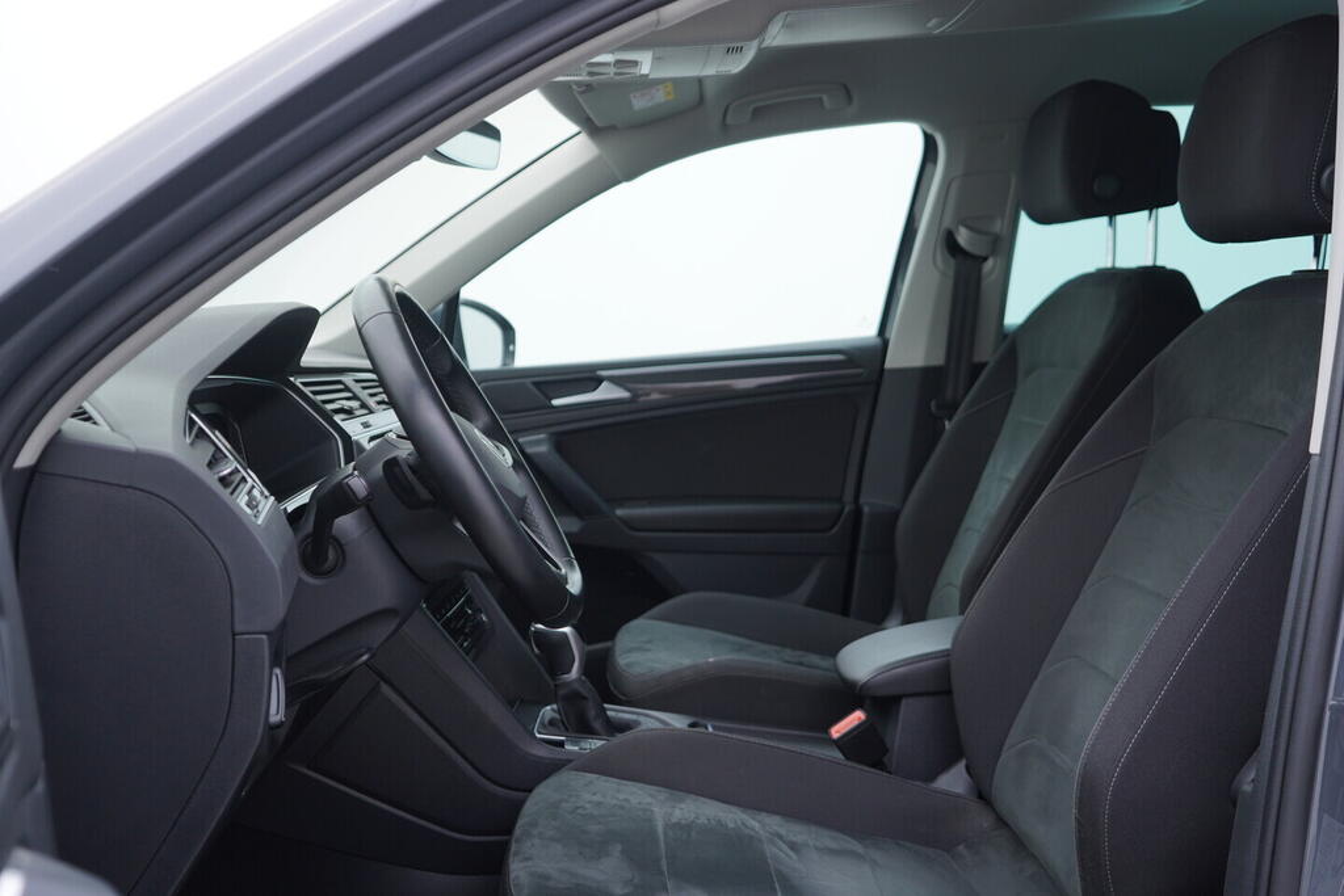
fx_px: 1344
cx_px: 672
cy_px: 448
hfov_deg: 53.1
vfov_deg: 36.9
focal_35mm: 36
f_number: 3.2
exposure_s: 1/50
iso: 125
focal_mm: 24
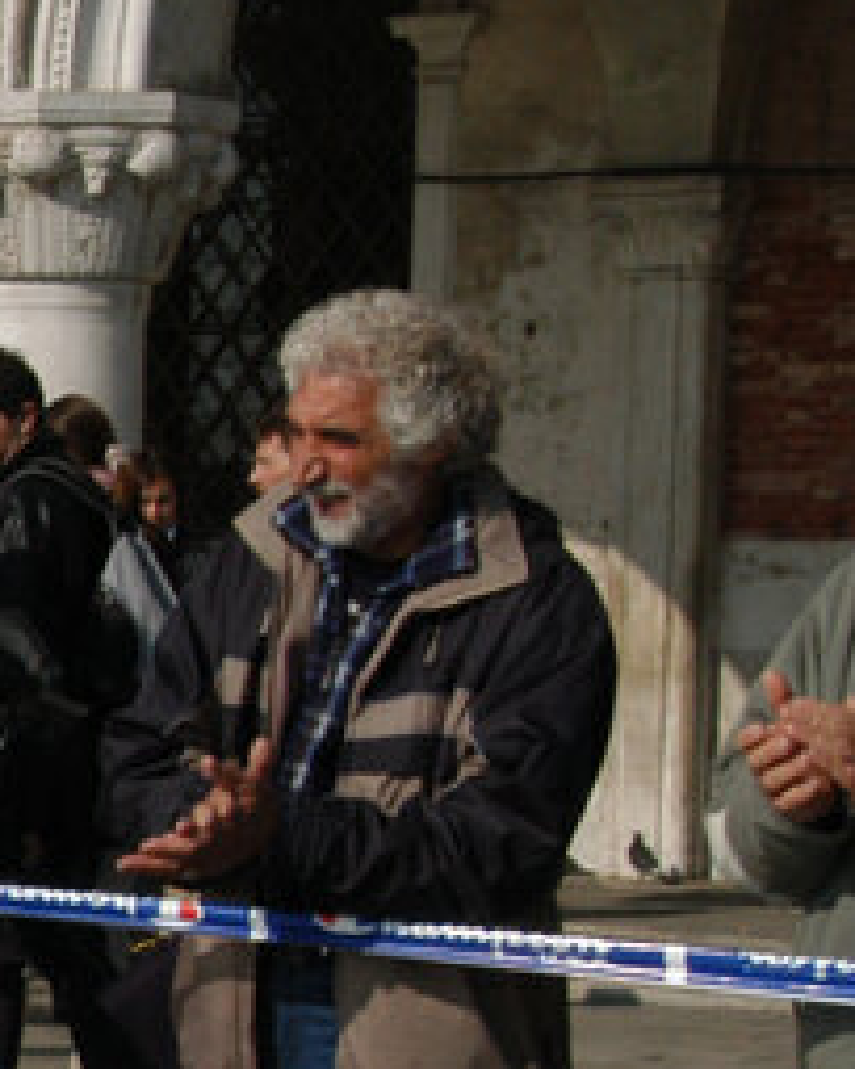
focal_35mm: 167
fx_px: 5282
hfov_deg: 8.3
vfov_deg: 11.4
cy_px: 1224
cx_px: -1331
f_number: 13
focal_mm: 28
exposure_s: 1/640
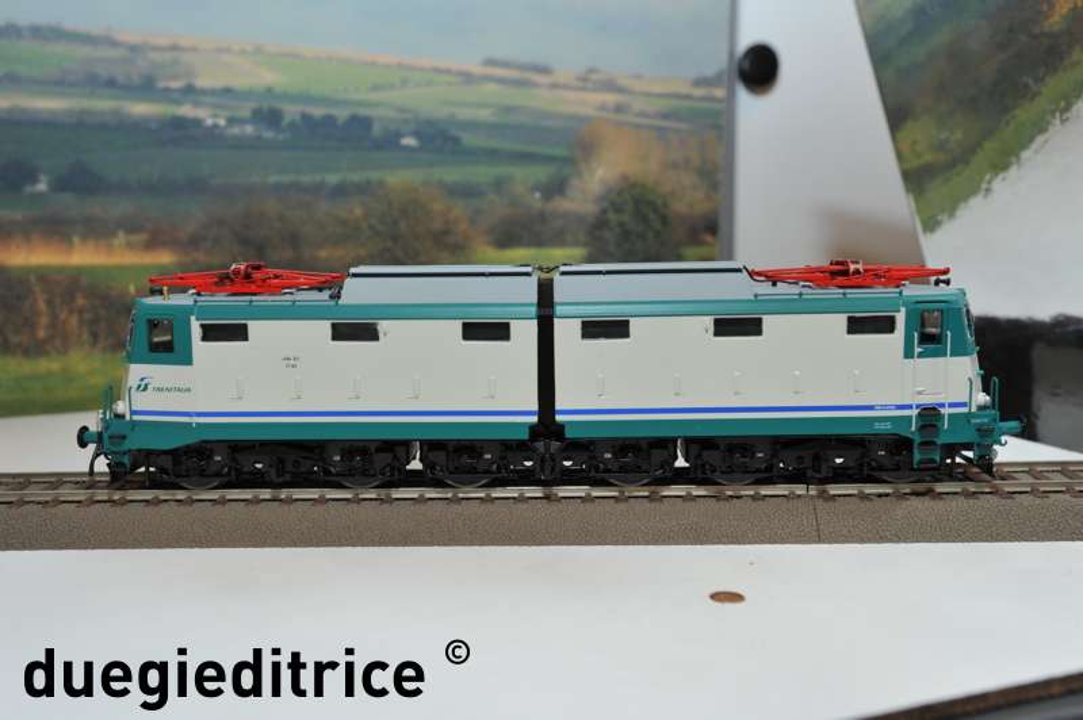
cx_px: 542
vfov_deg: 37.8
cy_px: 360
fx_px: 1052
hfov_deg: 54.5
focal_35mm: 35
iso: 400
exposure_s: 1/60
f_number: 13
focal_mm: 35
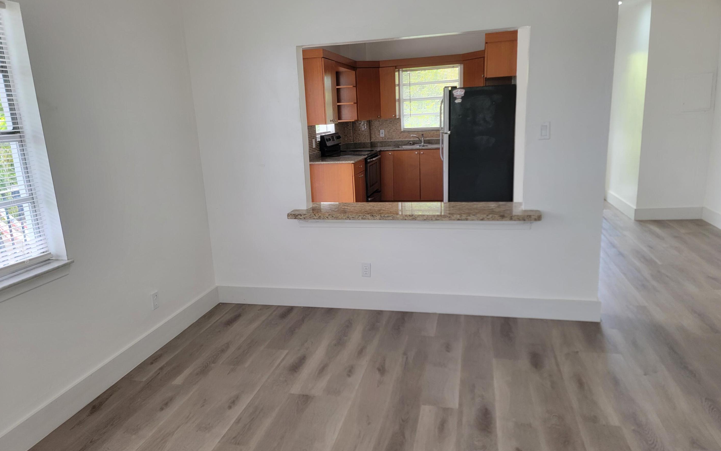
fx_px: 511
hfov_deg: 70.4
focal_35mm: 26
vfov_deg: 47.6
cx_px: 359
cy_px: 223
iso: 64
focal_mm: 6.7
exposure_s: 1/120
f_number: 1.8
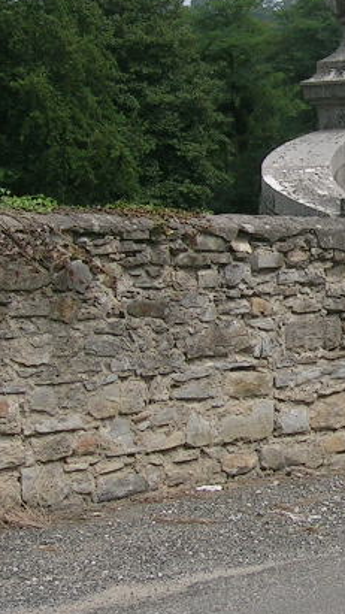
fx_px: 1546
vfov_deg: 22.4
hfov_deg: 12.1
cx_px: 524
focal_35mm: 95
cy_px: 241
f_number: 4.8
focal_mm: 5.4
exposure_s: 1/461
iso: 50
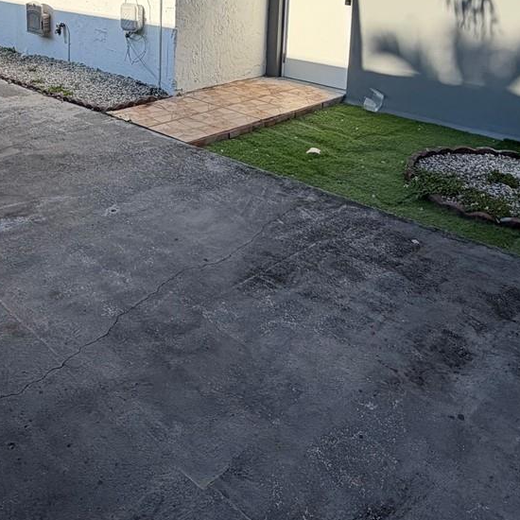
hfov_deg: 45.5
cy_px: 43
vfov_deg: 41.9
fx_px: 612
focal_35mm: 36
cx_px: 184
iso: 40
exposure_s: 1/701
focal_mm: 2.22
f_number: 2.2
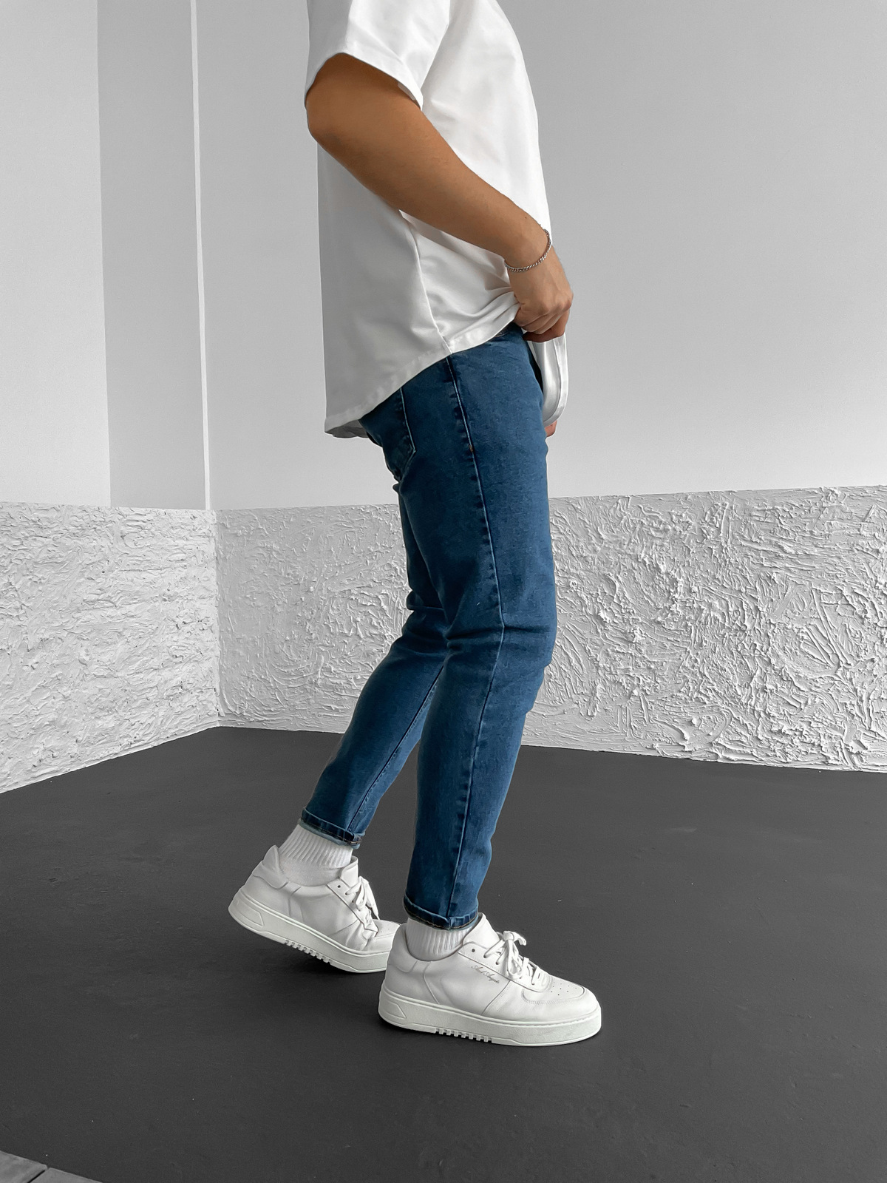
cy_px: 592
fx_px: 991
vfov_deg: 61.7
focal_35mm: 29
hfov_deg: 48.2
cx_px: 444
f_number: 1.8
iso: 64
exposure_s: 1/105
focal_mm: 3
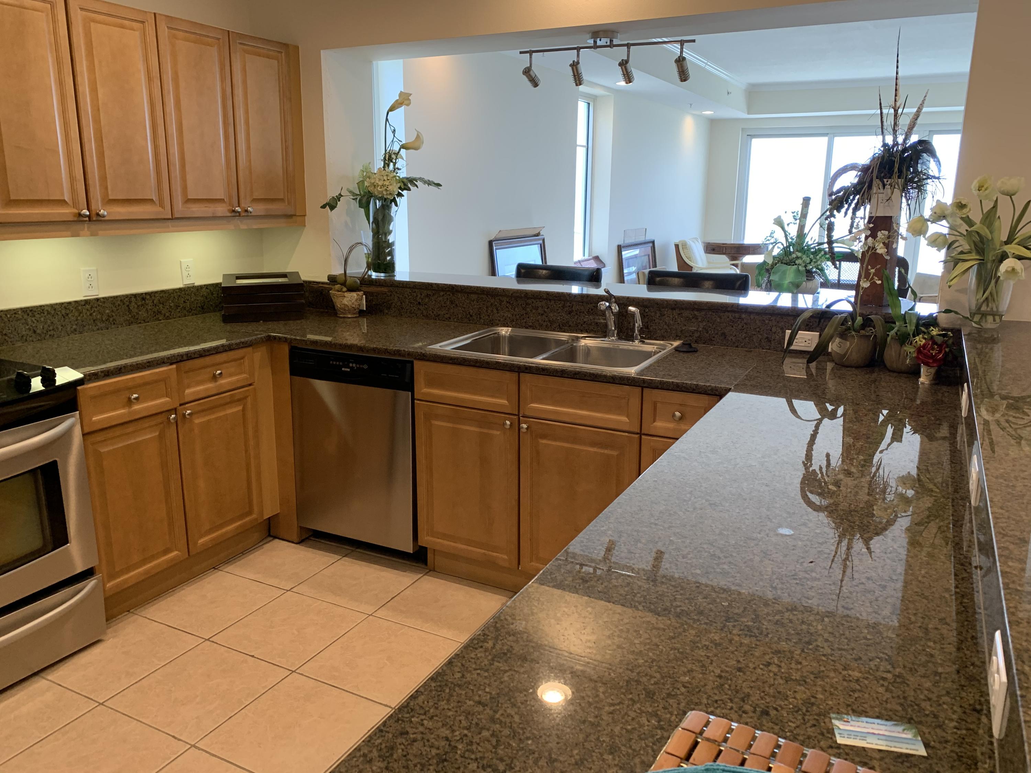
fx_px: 774
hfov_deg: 67.3
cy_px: 386
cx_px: 516
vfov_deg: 53.1
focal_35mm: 26
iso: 80
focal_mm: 4.25
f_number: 1.8
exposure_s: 1/60
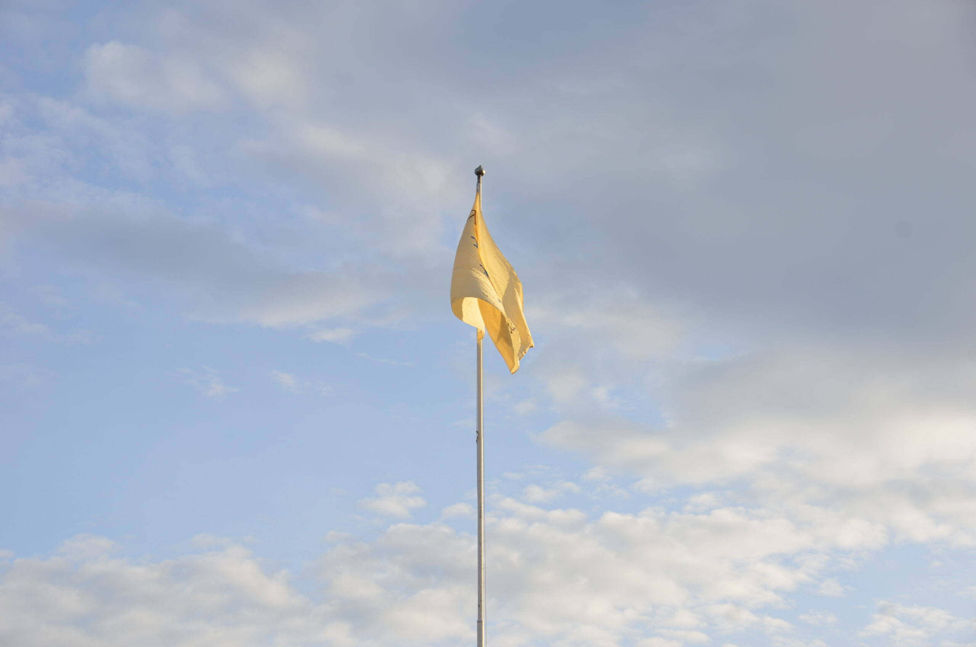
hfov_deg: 26.0
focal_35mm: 78
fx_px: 2110
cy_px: 324
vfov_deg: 17.4
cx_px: 488
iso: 100
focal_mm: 52
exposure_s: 1/200
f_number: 7.1
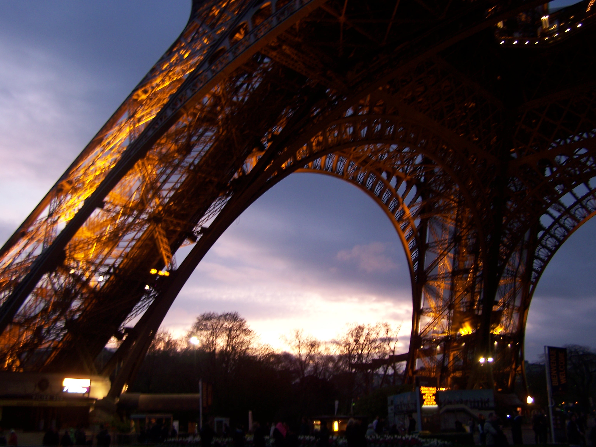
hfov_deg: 49.0
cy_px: 224
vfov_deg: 37.7
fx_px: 654
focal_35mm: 38
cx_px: 298
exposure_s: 1/6
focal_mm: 6.3
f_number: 2.8
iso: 64
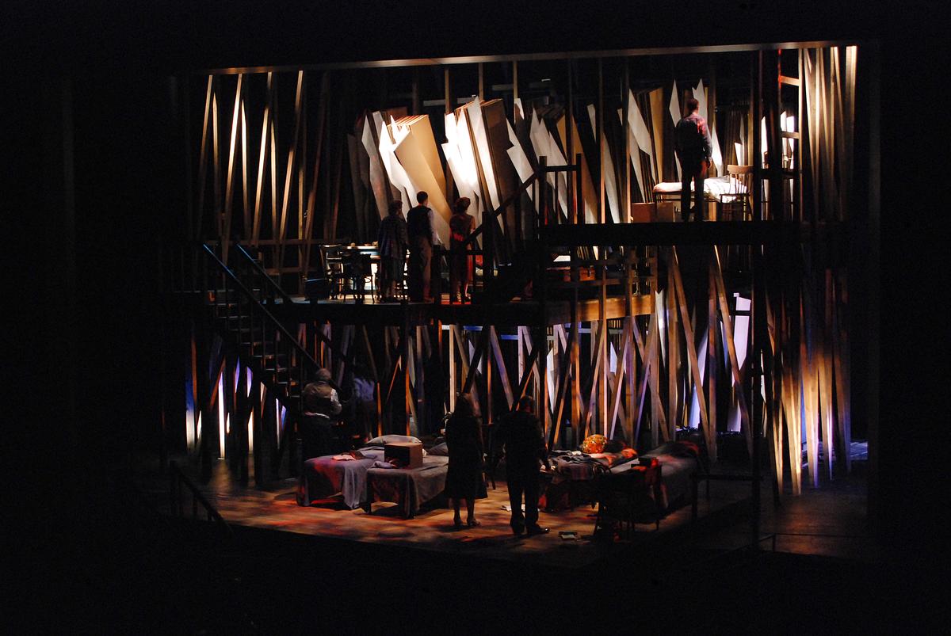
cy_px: 318
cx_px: 476
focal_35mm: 51
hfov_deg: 38.8
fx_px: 1349
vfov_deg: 26.5
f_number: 5
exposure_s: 1/40
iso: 1600
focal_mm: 34
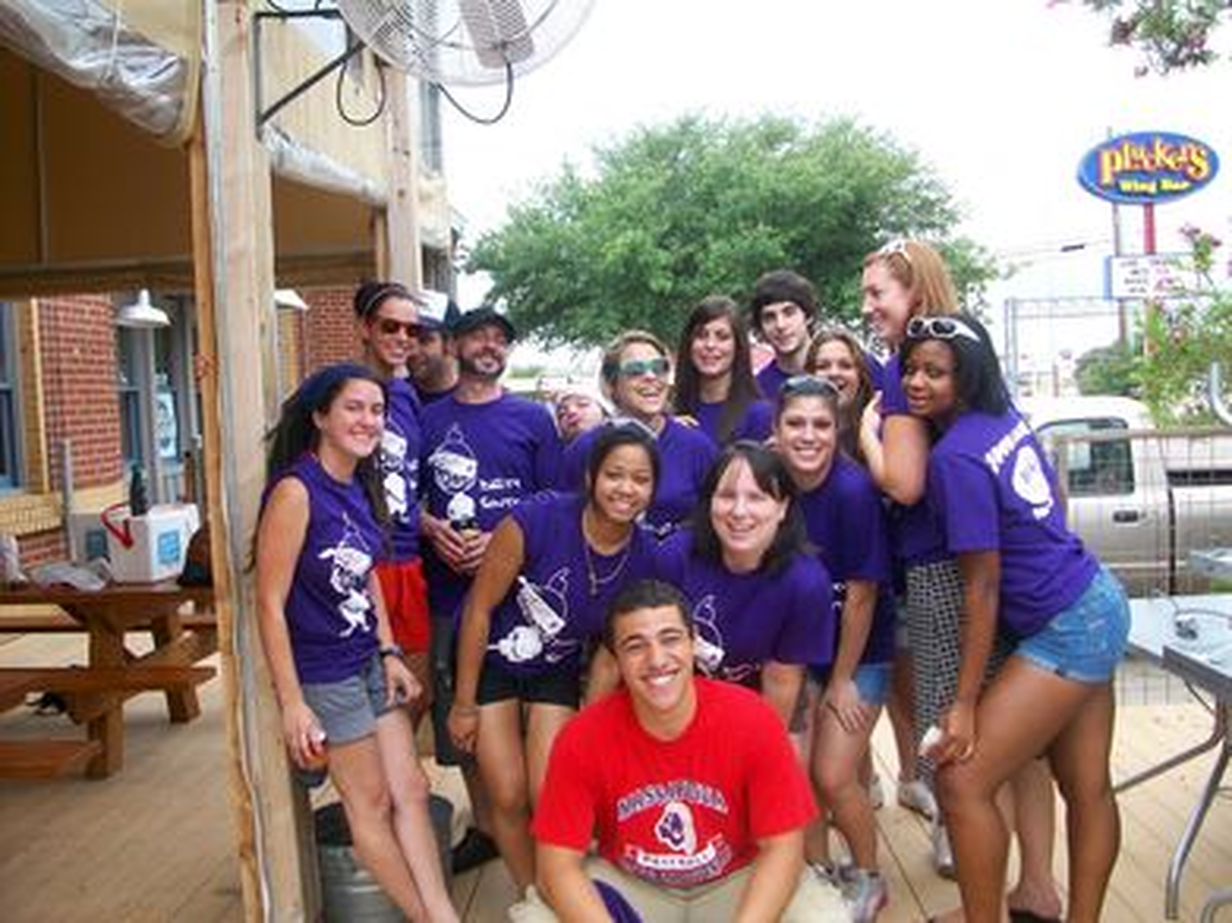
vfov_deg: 41.8
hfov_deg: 54.0
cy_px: 462
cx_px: 616
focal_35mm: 34
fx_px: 1210
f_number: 2.8
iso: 80
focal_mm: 5.7
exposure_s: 1/249
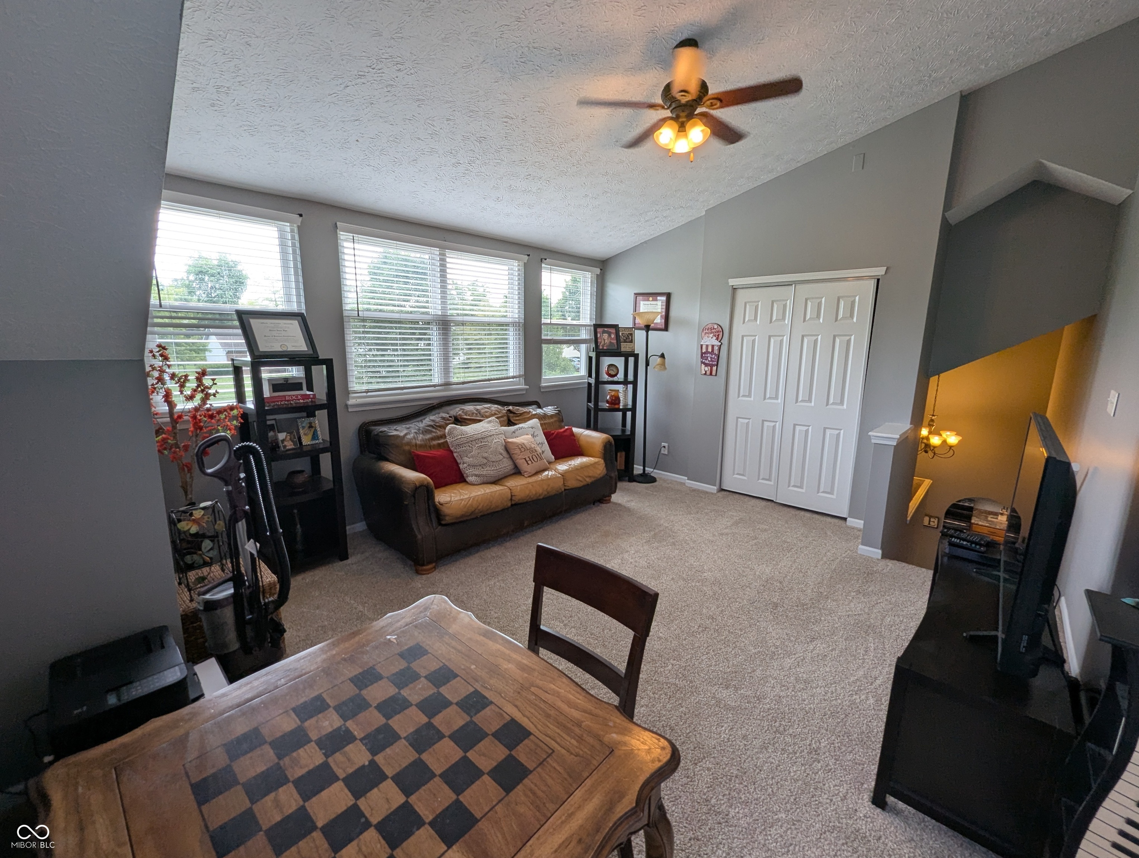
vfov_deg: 90.1
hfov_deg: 106.1
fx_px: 428
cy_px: 429
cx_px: 570
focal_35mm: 13
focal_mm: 1.95
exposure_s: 1/140
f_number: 2.2
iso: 61
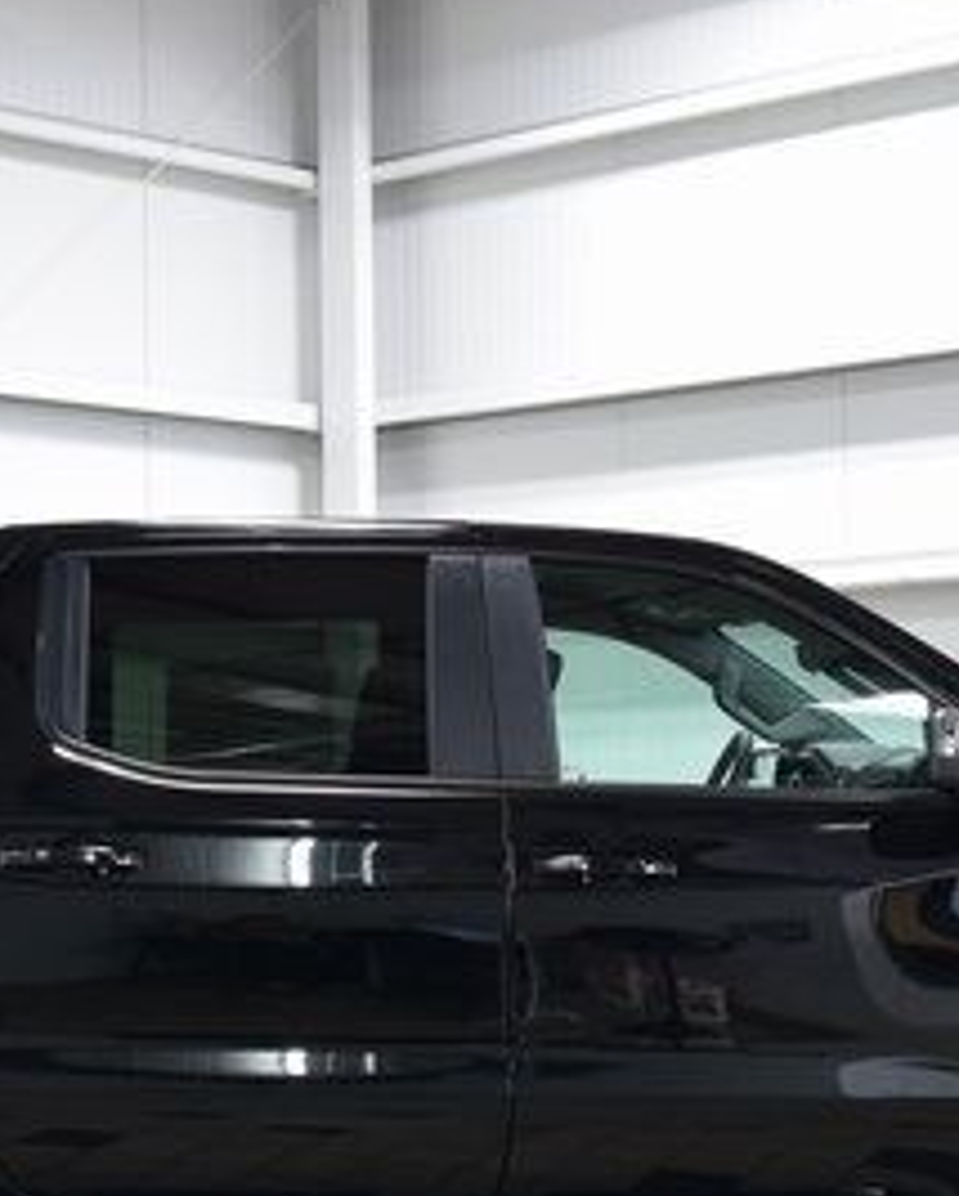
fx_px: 3229
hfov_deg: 16.9
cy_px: 894
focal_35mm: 91
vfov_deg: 20.8
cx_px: 318
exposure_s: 1/15
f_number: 6.3
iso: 640
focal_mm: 27
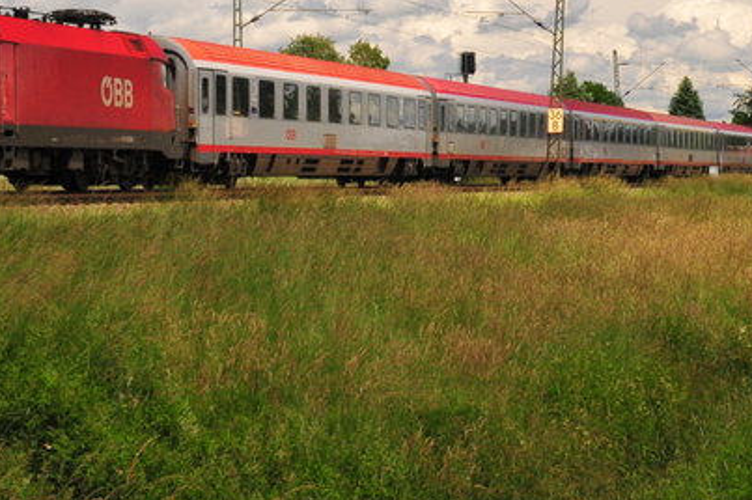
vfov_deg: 11.3
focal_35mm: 120
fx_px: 2515
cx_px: 489
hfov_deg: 17.0
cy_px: 132
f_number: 10
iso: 640
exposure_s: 1/640
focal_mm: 27
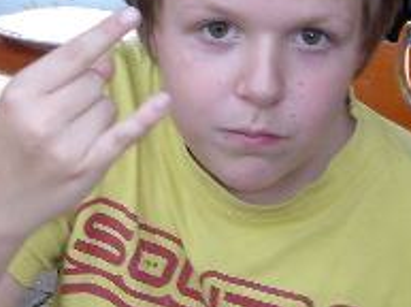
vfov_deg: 11.5
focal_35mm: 128
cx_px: 228
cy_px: 51
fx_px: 1517
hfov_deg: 15.4
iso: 100
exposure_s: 1/45
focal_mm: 5.8
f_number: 2.8
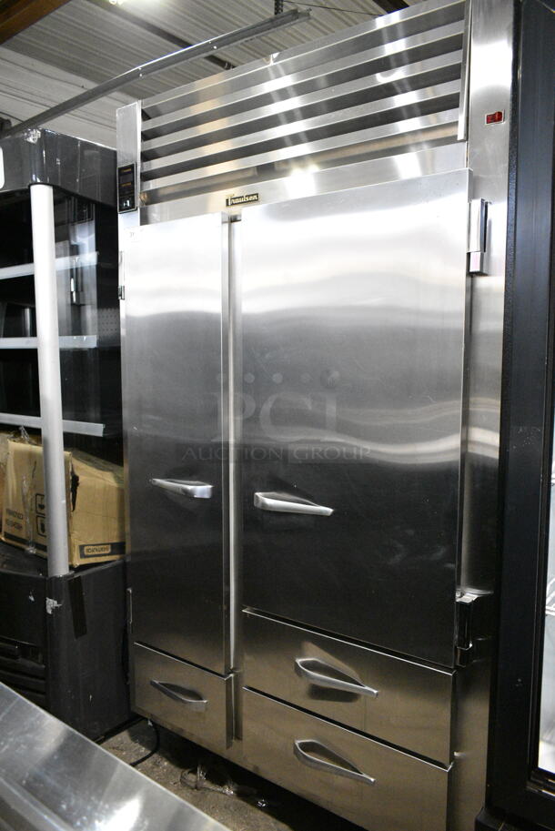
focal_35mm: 27
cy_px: 416
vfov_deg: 67.3
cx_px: 278
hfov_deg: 48.0
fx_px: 623
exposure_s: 1/320
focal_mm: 18
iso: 6400
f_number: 4.5
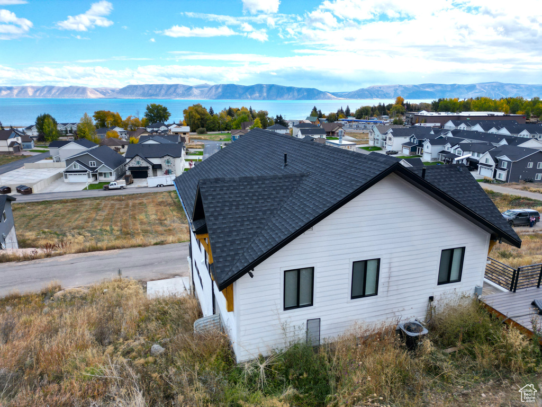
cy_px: 204
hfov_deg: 71.6
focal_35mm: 24
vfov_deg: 56.8
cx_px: 271
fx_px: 376
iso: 110
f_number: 1.7
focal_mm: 6.72
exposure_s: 1/2000
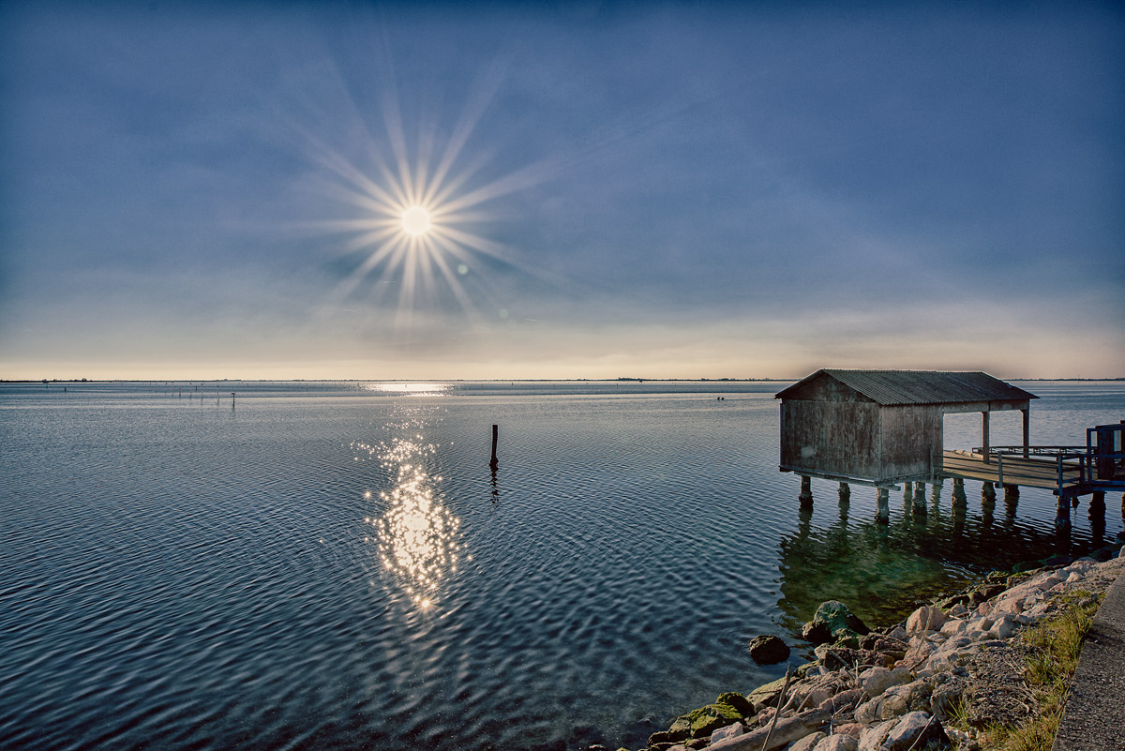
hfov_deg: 84.0
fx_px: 625
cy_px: 376
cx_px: 562
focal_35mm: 20
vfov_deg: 62.0
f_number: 9
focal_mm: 20
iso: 100
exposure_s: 1/640
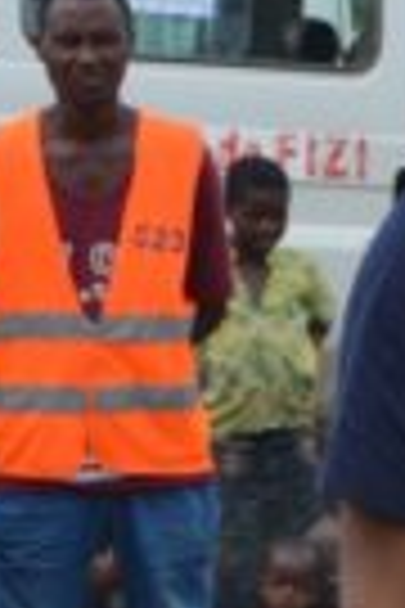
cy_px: 248
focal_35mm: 247
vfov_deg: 8.3
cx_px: 1228
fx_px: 4165
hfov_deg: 5.2
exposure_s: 1/500
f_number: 8
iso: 200
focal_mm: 29
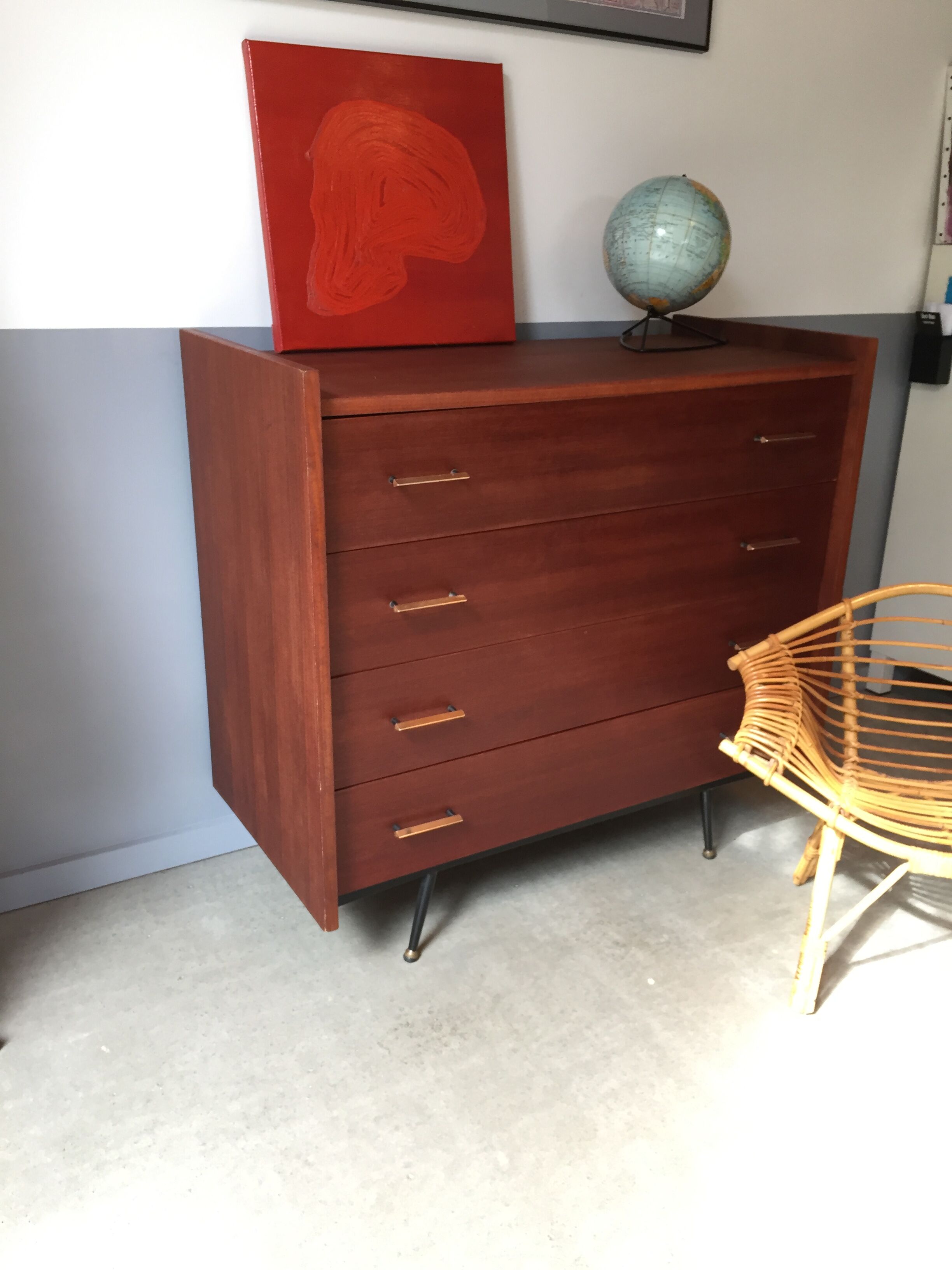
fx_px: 1063
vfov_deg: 61.7
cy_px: 635
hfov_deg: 48.2
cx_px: 476
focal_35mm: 29
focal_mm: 4.15
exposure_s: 1/33
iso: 100
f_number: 2.2
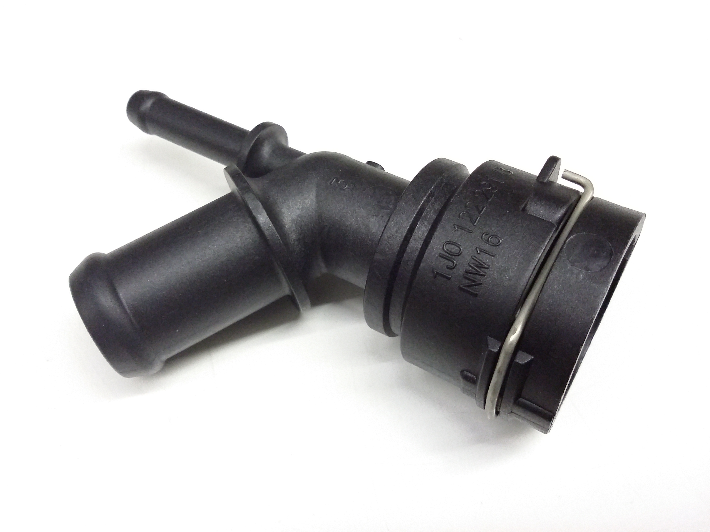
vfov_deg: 44.2
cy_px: 266
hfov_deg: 56.8
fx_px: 656
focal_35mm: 32
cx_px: 355
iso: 320
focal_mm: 3.4
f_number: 2.4
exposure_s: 1/15
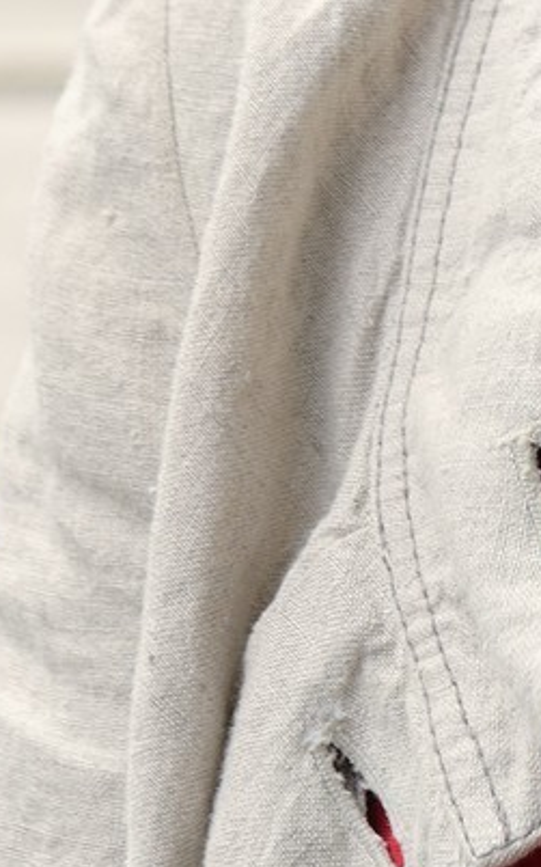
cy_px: -763
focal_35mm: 284
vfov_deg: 7.2
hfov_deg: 4.6
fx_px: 6704
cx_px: 778
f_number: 6.3
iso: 400
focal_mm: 70
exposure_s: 1/400
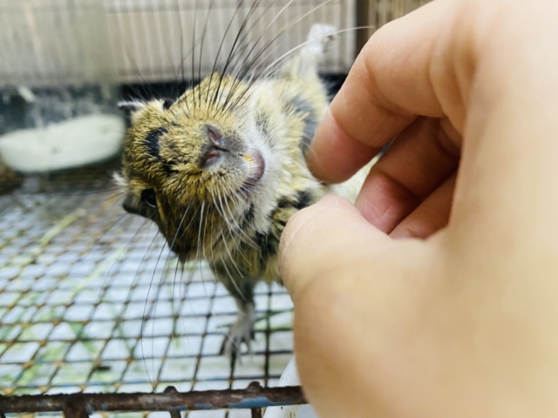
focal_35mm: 25
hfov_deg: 69.4
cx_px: 279
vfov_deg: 54.9
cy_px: 209
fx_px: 403
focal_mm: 4.25
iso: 200
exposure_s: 1/50
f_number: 1.8
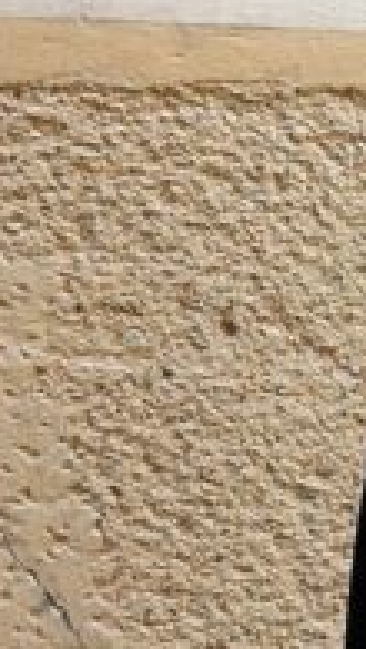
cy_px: 240
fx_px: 3267
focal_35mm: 190
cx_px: 935
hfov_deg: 6.1
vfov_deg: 11.3
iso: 200
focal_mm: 23
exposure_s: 1/500
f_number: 6.3
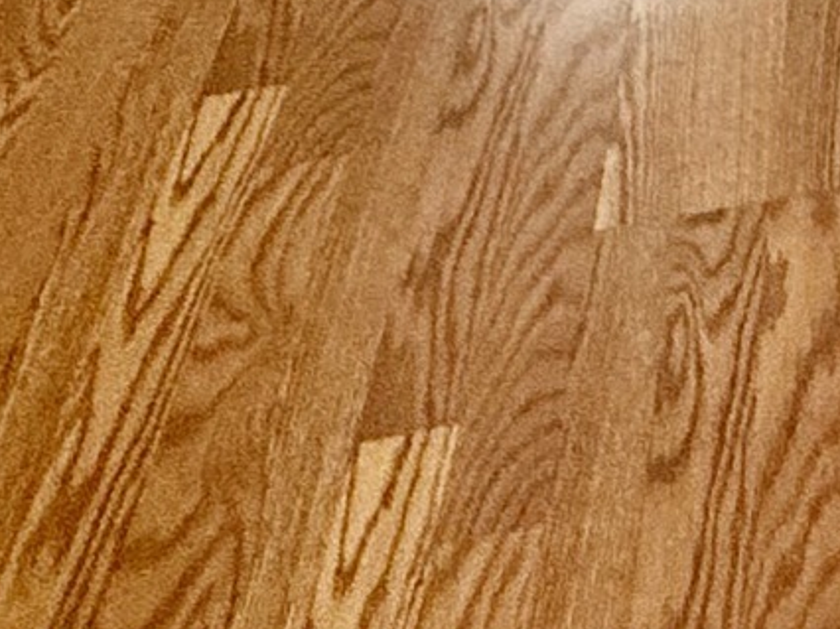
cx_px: 1577
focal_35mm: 101
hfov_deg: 16.0
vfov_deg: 9.8
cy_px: -1426
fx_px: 2450
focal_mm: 2.22
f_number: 2.2
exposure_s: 1/60
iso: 200
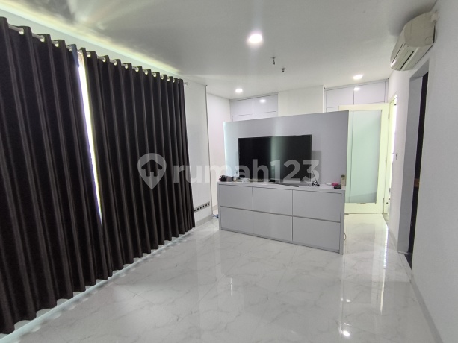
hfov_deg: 94.5
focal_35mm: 16
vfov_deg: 78.1
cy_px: 172
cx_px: 229
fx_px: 212
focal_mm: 1.65
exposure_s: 1/50
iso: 250
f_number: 2.2
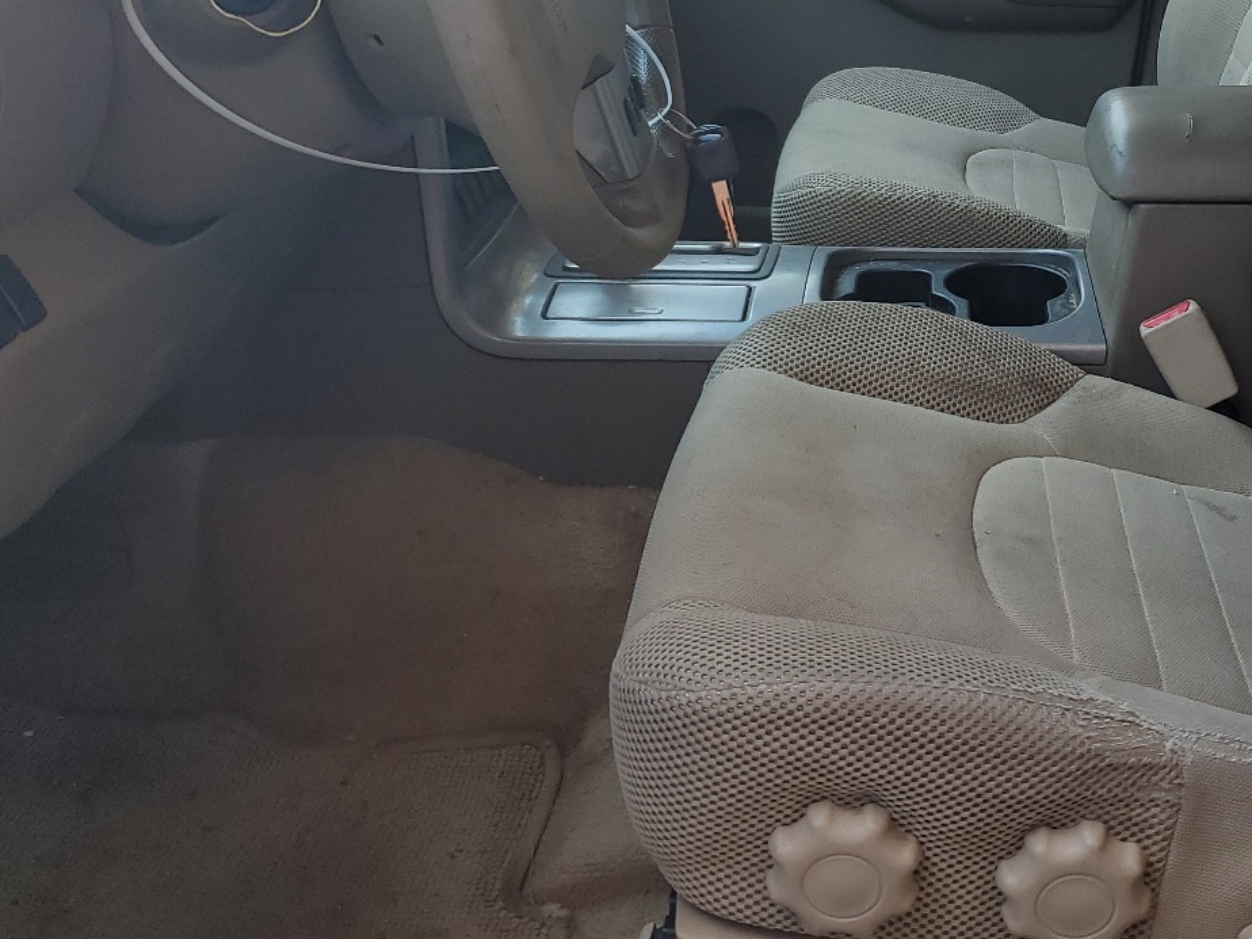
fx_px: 1628
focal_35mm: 45
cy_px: 233
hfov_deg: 40.6
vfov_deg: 31.6
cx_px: 974
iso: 50
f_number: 1.5
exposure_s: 1/152
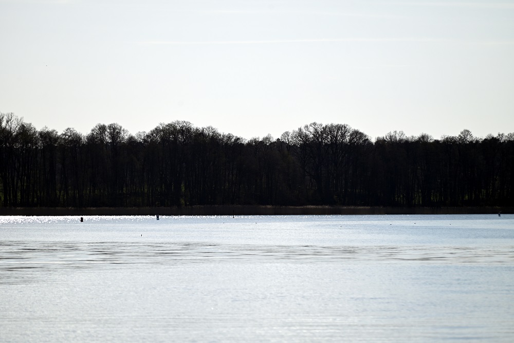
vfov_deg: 4.6
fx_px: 4284
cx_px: 257
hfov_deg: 6.9
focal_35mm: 300
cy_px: 172
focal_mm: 300
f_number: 6.3
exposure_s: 1/1250
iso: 100
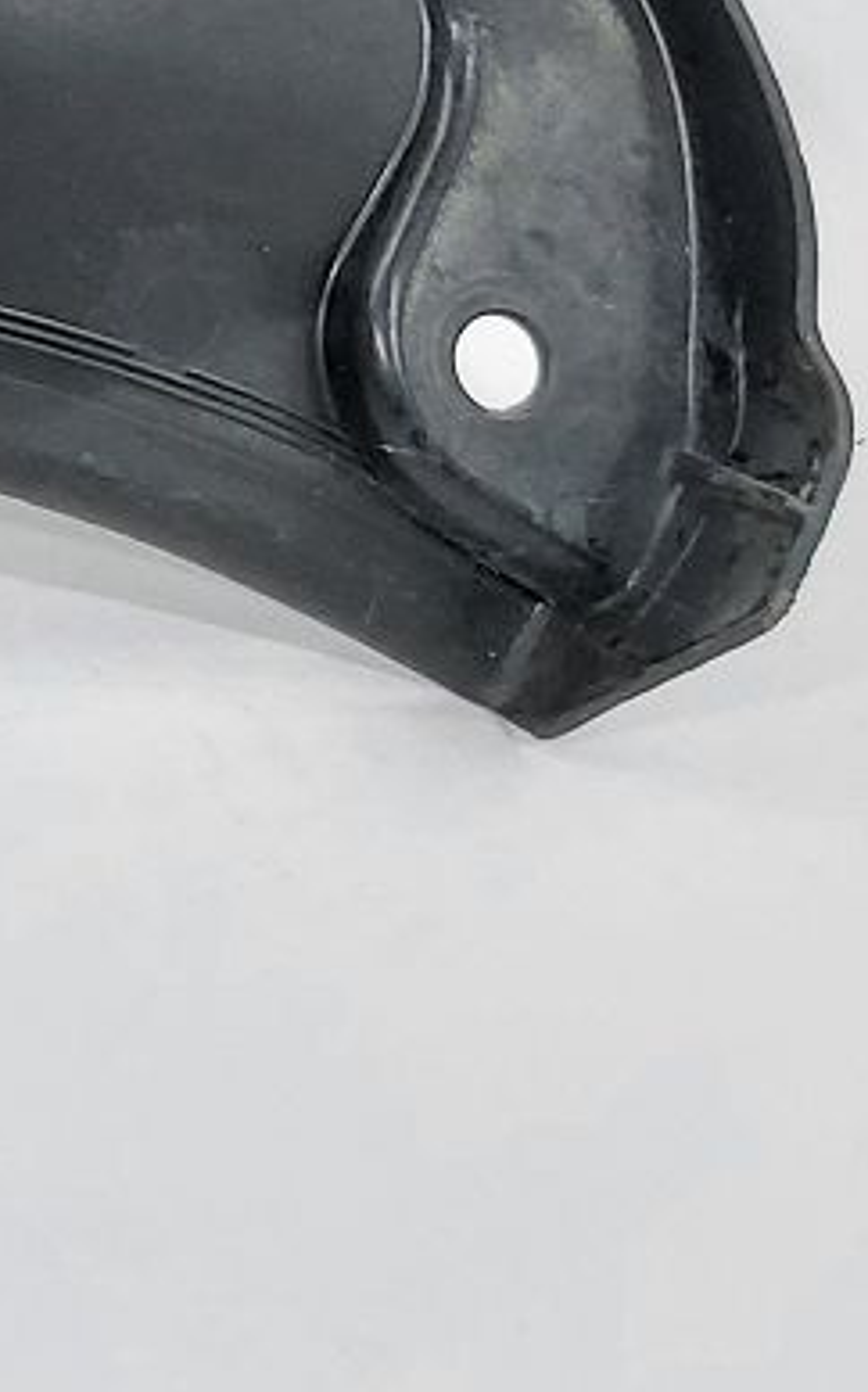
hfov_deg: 11.8
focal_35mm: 91
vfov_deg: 21.4
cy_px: -208
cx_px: -1171
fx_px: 3449
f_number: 1.8
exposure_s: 1/50
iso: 100
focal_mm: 5.23
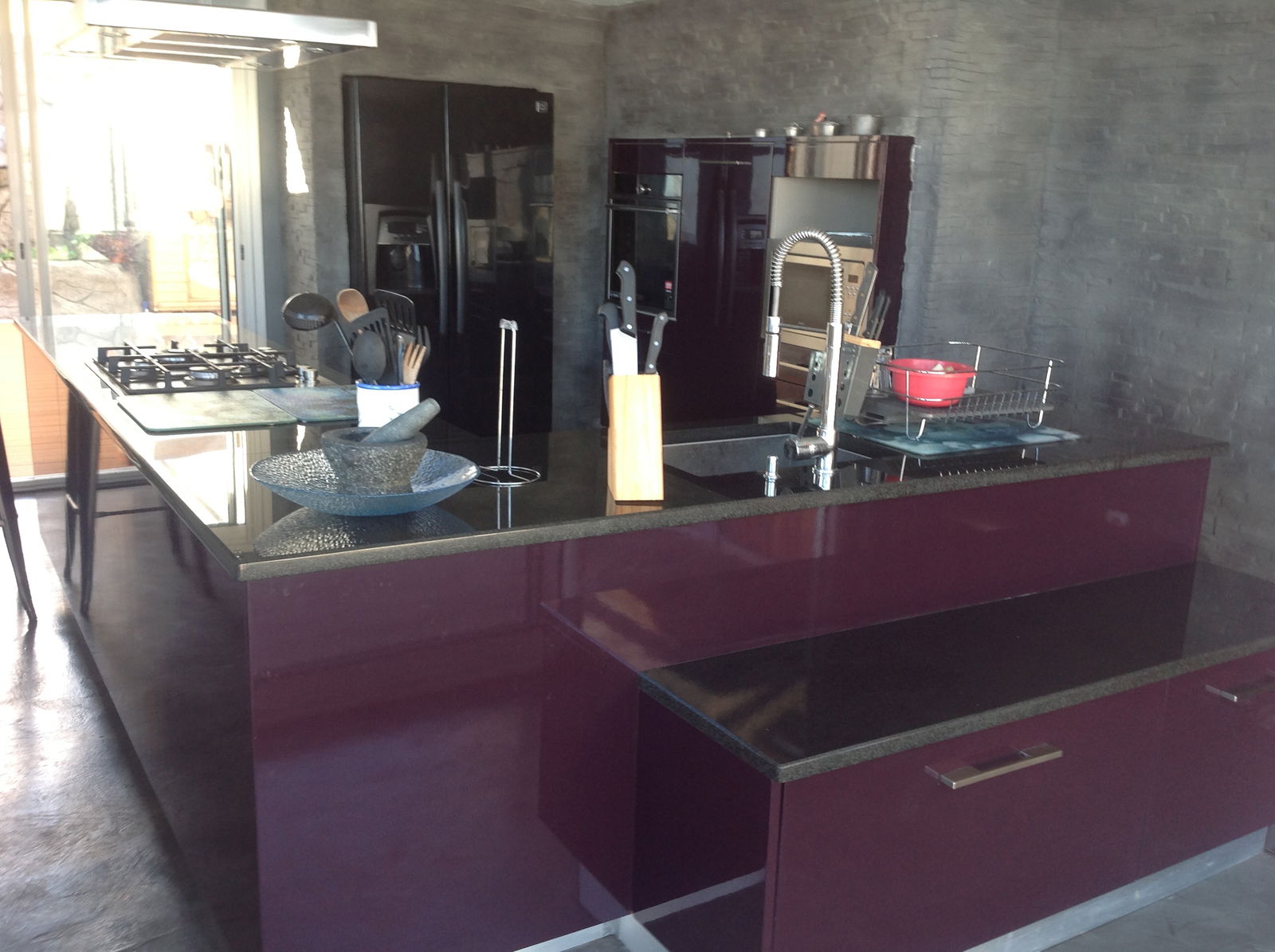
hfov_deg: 52.7
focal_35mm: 35
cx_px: 638
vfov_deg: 40.6
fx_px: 1287
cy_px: 476
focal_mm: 4.28
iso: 50
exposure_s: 1/30
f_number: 2.4
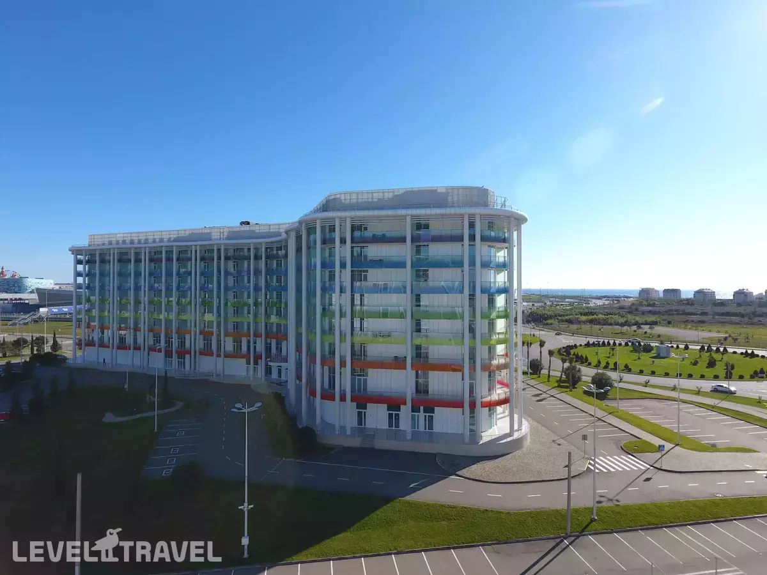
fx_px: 443
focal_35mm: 20
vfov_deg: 66.0
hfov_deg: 81.7
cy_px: 288
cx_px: 384
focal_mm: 3.61
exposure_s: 1/825
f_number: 2.8
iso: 100
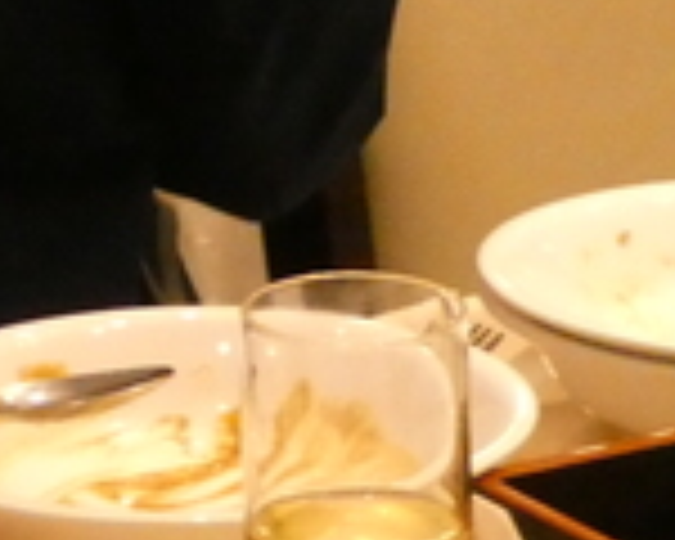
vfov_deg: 4.0
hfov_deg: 5.0
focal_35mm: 384
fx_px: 7671
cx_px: -554
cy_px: -572
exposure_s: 1/60
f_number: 4.6
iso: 1250
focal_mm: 13.2
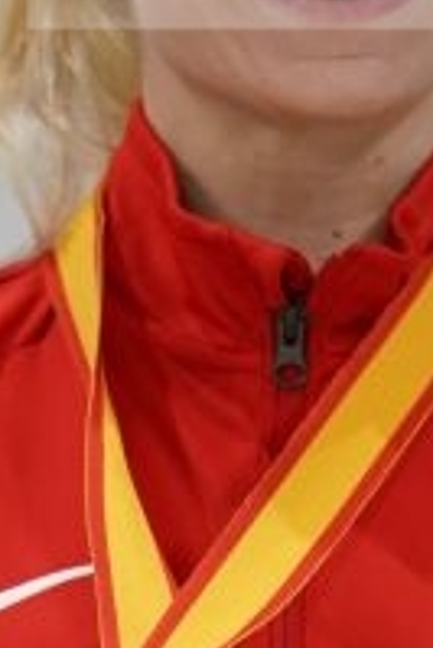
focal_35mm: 1204
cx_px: 332
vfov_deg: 1.7
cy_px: 886
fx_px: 21683
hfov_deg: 1.1
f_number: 2.8
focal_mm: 200
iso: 800
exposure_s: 1/250
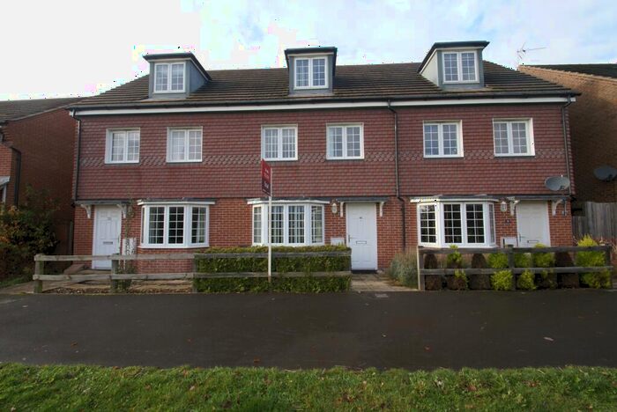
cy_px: 206
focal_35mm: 15
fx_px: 257
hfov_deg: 100.3
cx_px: 308
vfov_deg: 77.4
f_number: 8
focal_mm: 10
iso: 100
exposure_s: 1/60
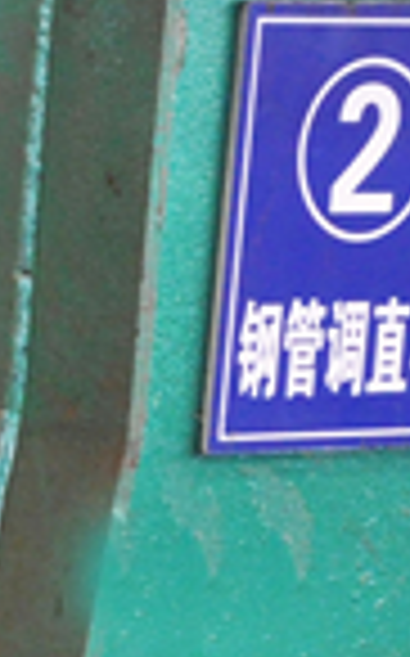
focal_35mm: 299
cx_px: -825
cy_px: 598
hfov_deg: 4.2
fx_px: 5356
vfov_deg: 7.0
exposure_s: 1/25
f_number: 5.6
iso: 1600
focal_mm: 38
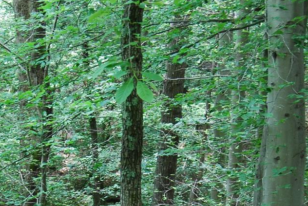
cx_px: 59
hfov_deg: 13.5
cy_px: 220
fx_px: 1290
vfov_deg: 9.1
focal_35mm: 151
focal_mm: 31
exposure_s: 1/60
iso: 280
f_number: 4.5
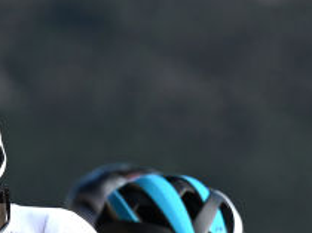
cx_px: -157
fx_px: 12037
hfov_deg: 1.5
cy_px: 503
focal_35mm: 1337
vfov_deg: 1.1
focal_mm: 190
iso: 400
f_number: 4.5
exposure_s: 1/6400
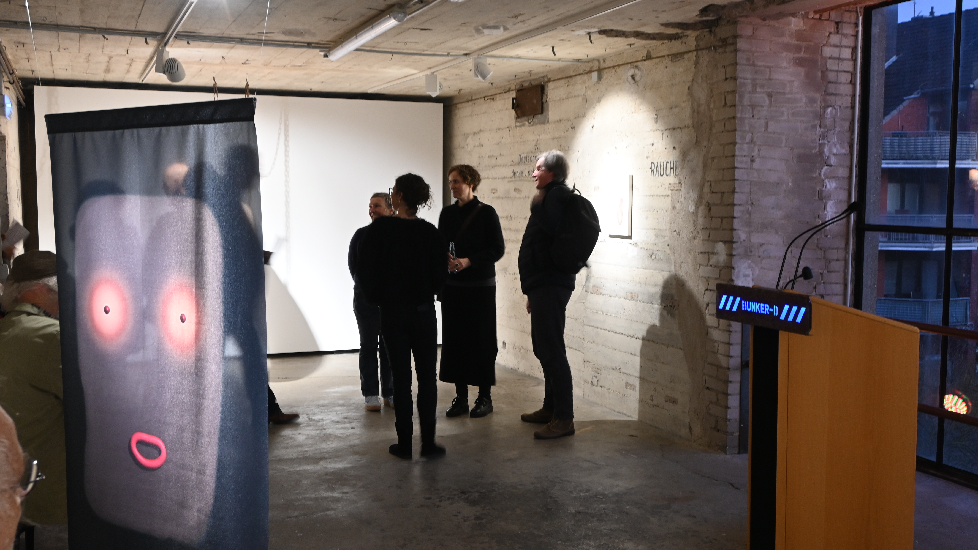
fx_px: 947
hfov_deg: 54.6
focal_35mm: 37
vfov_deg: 32.4
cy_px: 280
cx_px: 494
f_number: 6.3
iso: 400
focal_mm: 23
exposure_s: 1/13
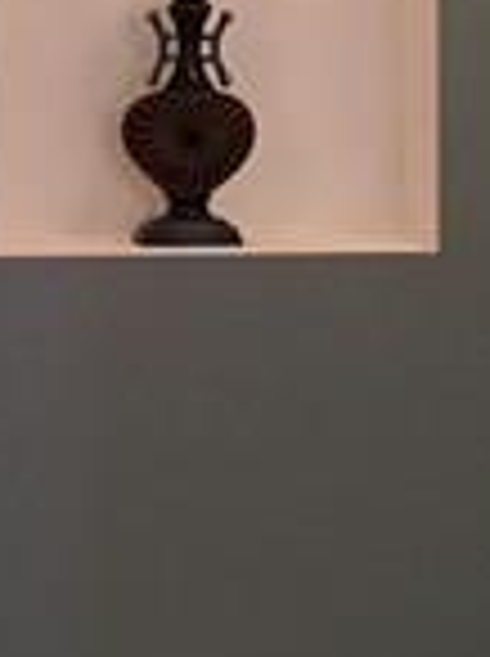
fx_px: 3862
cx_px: -171
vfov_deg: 9.6
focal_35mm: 204
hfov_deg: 7.2
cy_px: -104
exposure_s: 1/30
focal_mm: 4.15
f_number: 2.2
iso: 50
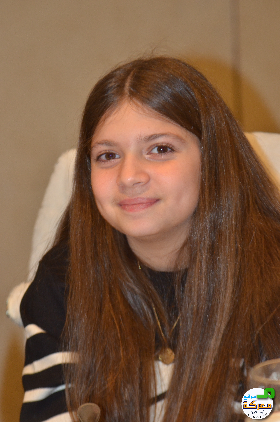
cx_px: 140
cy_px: 211
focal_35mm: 180
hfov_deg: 7.6
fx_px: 2109
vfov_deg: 11.4
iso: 800
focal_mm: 120
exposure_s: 1/60
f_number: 4
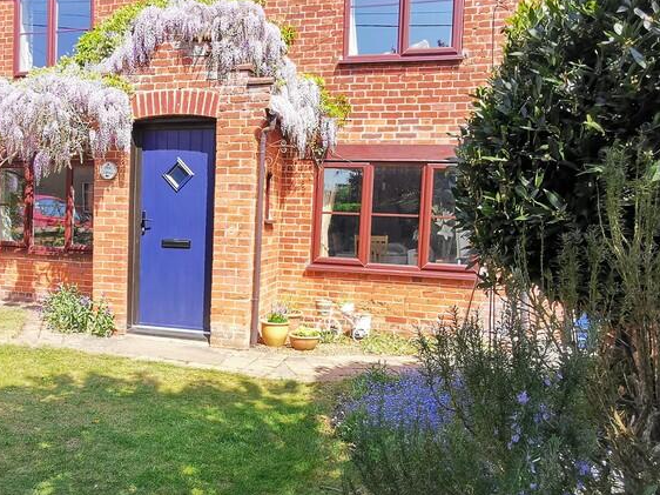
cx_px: 230
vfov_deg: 45.4
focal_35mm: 31
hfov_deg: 57.3
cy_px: 254
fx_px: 591
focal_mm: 2.26
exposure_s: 1/265
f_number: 2.2
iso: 50
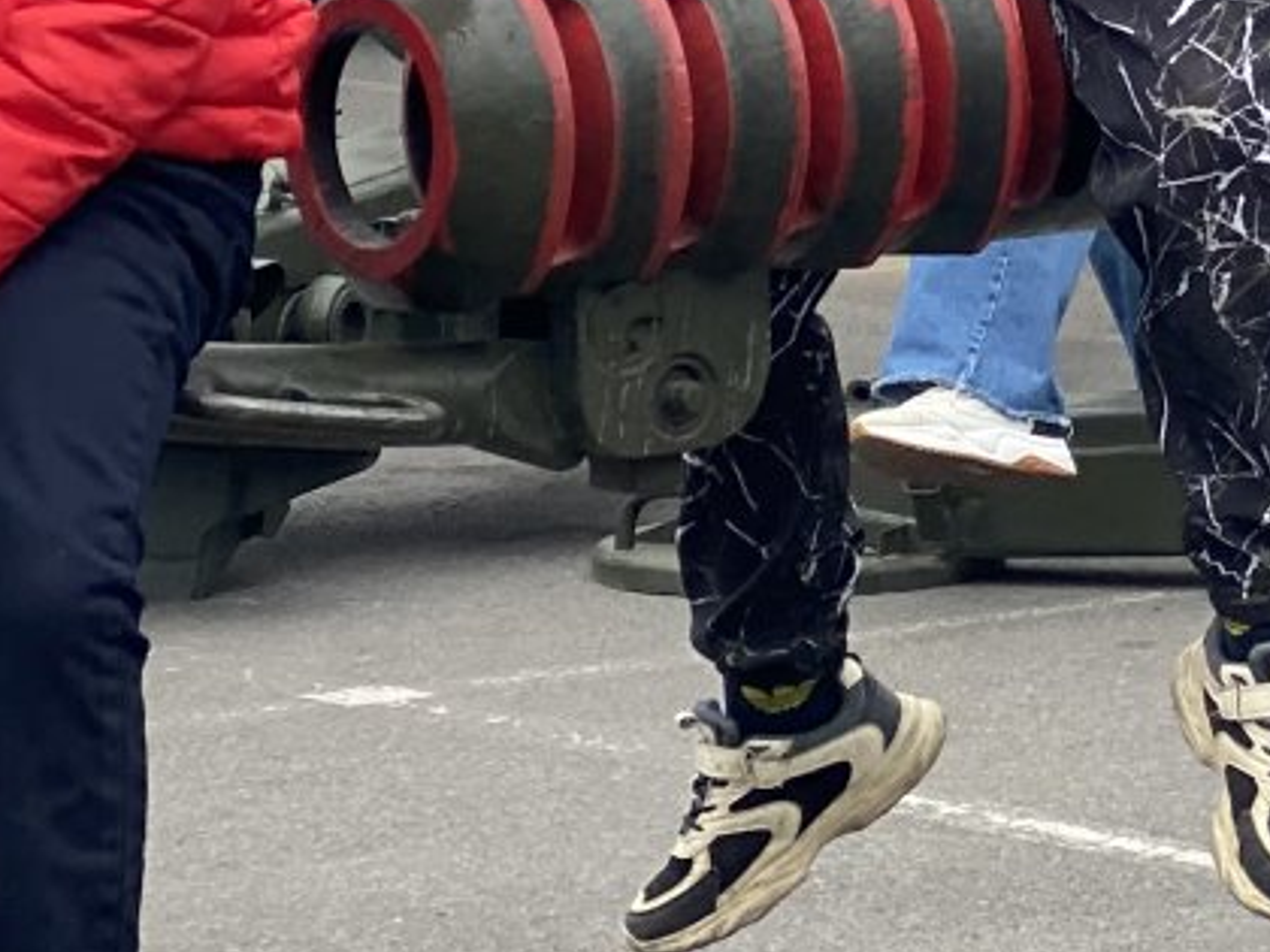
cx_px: 1763
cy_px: -263
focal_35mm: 198
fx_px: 7264
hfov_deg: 9.8
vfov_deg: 7.4
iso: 20
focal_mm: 6
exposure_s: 1/440
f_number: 2
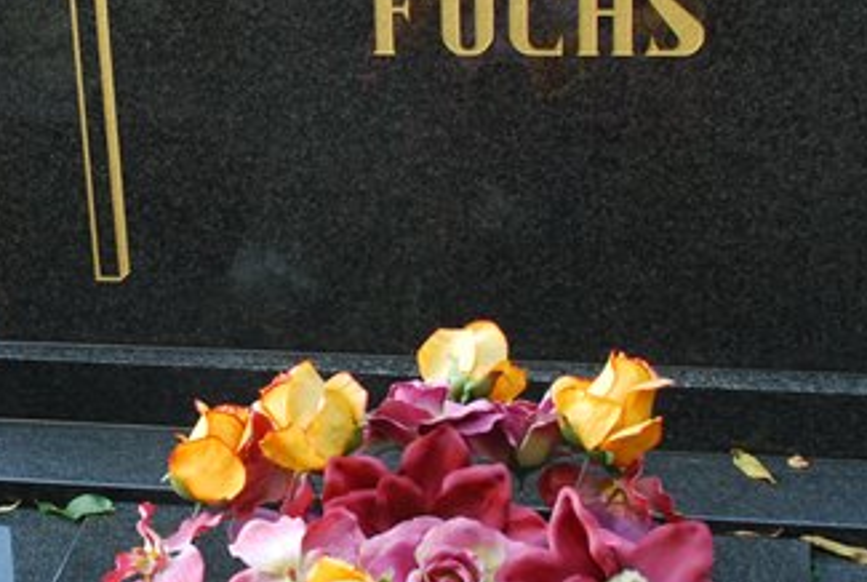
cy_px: 319
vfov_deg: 14.3
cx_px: 115
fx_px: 2316
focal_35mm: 96
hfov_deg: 20.8
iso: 500
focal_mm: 26
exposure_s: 1/60
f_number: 8
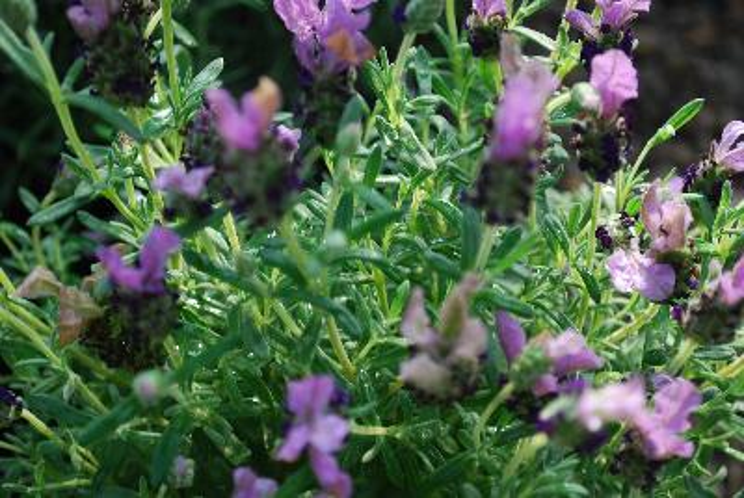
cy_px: 249
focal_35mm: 69
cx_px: 372
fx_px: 1428
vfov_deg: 19.8
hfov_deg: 29.2
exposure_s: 1/60
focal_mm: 46
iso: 220
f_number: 5.3
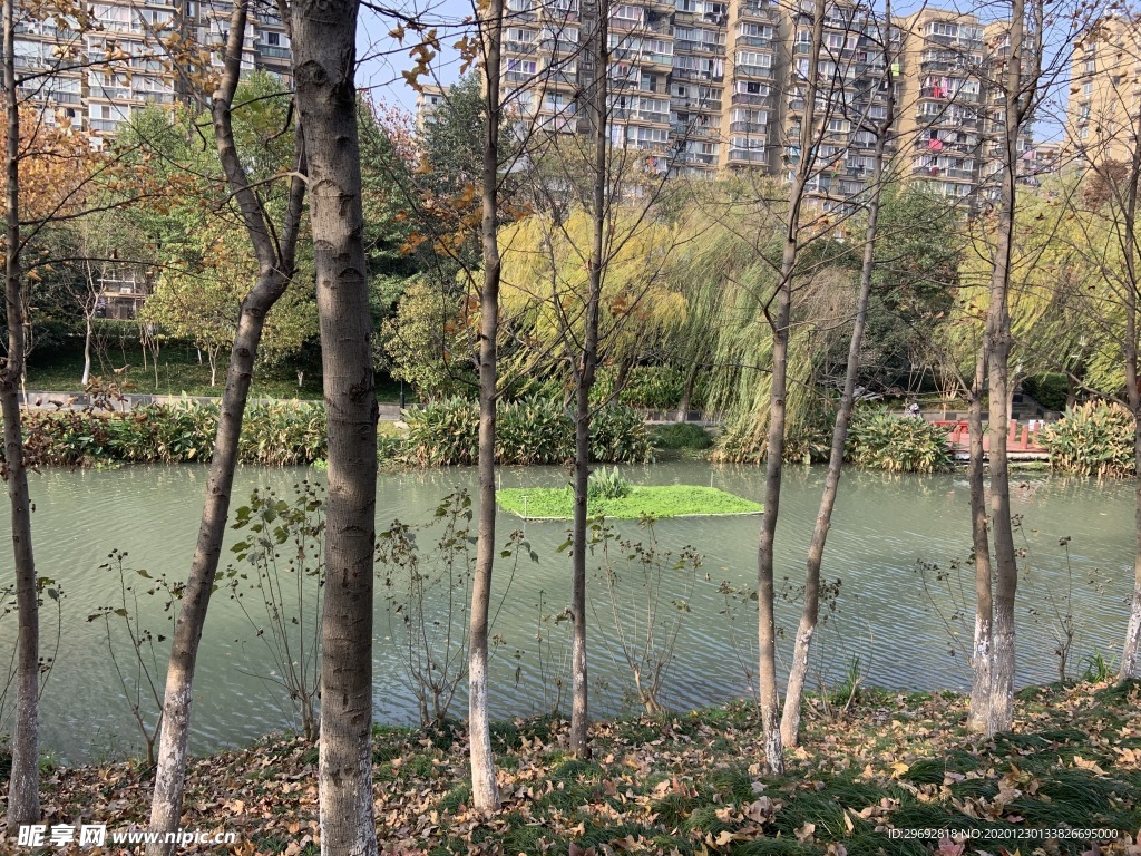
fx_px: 857
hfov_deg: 67.3
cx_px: 570
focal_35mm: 26
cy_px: 428
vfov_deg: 53.1
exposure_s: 1/497
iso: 25
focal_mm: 4.25
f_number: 1.8
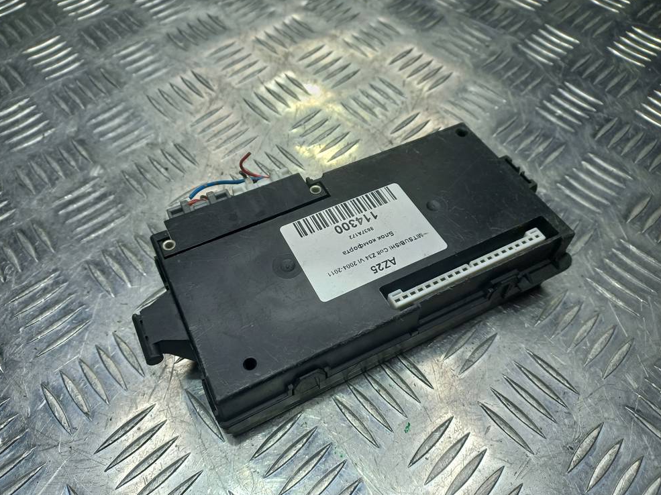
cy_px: 250
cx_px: 325
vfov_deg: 53.0
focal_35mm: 26
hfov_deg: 67.3
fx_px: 496
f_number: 1.8
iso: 32
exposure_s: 1/100
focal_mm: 4.6
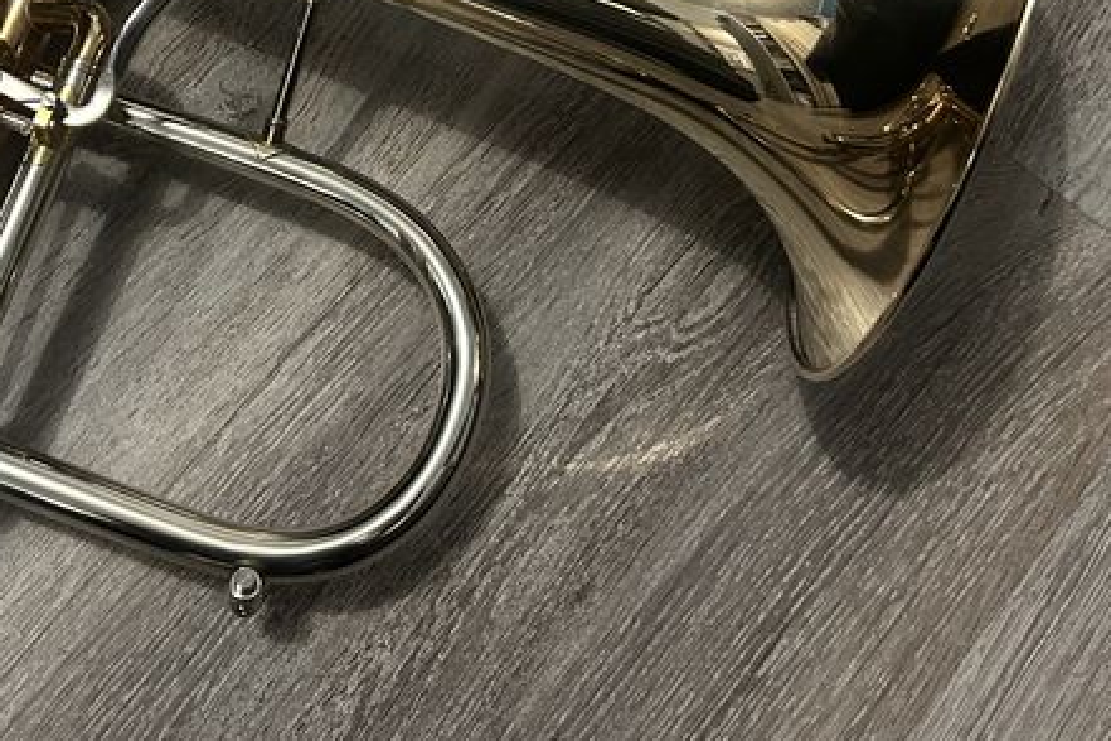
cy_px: 154
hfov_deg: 38.9
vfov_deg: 27.0
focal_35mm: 49
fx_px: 1512
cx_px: 232
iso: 500
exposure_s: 1/46
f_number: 1.5
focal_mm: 5.7
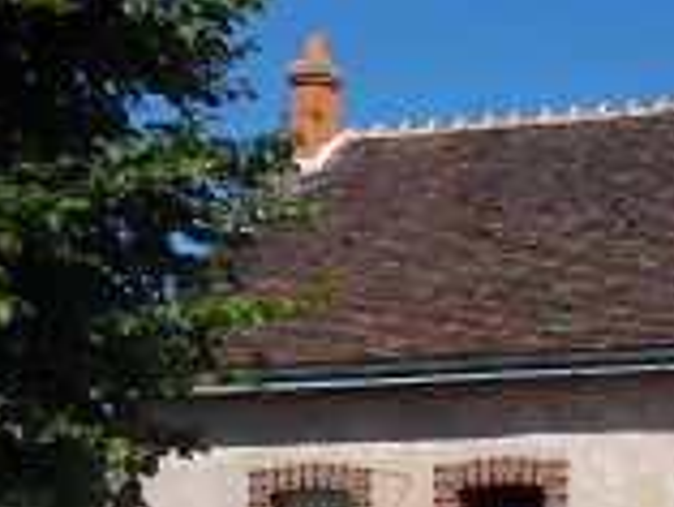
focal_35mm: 89
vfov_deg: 16.2
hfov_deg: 20.5
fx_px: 1734
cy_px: 522
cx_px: 820
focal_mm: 4.9
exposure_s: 1/180
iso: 80
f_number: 8.8
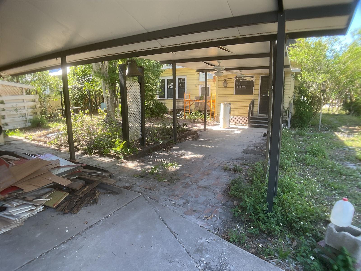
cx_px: 180
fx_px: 302
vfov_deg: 48.2
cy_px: 136
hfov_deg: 61.7
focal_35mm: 29
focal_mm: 3
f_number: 1.8
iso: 25
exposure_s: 1/120
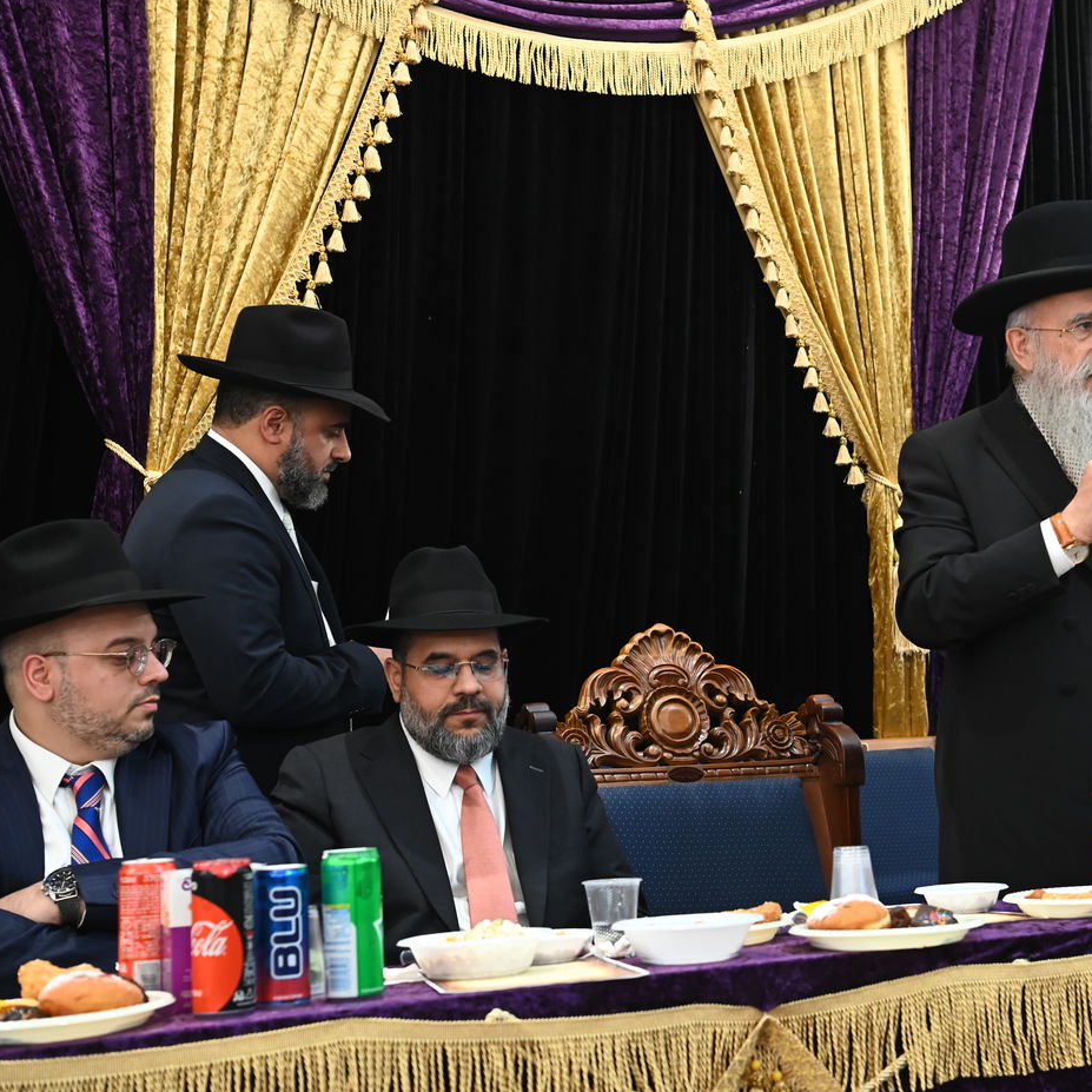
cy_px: 545
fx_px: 2106
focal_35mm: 59
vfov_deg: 29.1
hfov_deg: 28.9
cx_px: 706
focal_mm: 46
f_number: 4.5
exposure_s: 1/160
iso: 1600
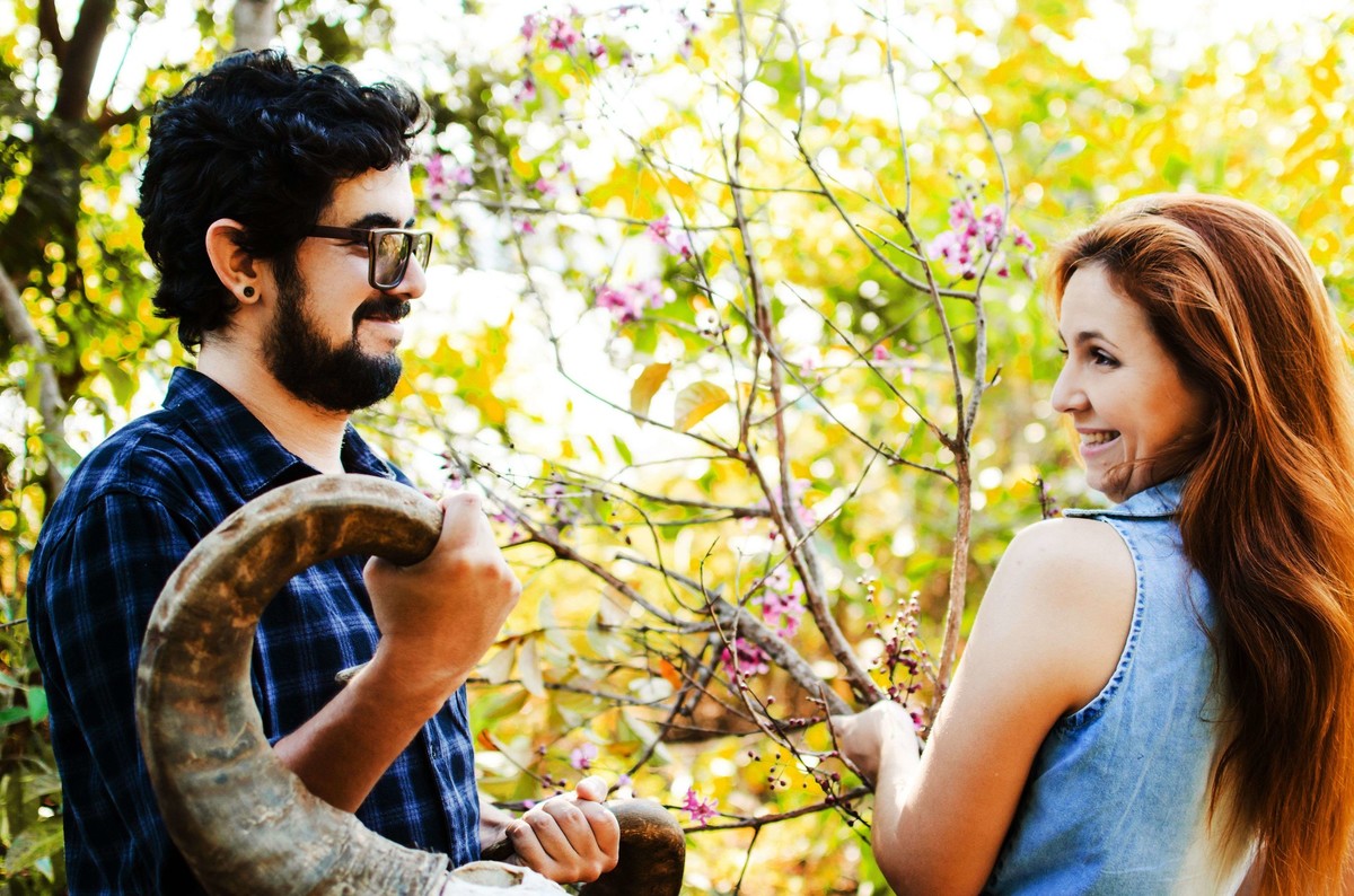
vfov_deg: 25.6
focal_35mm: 52
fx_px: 1970
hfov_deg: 37.9
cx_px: 677
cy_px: 448
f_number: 2.5
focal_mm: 35
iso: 320
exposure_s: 1/800
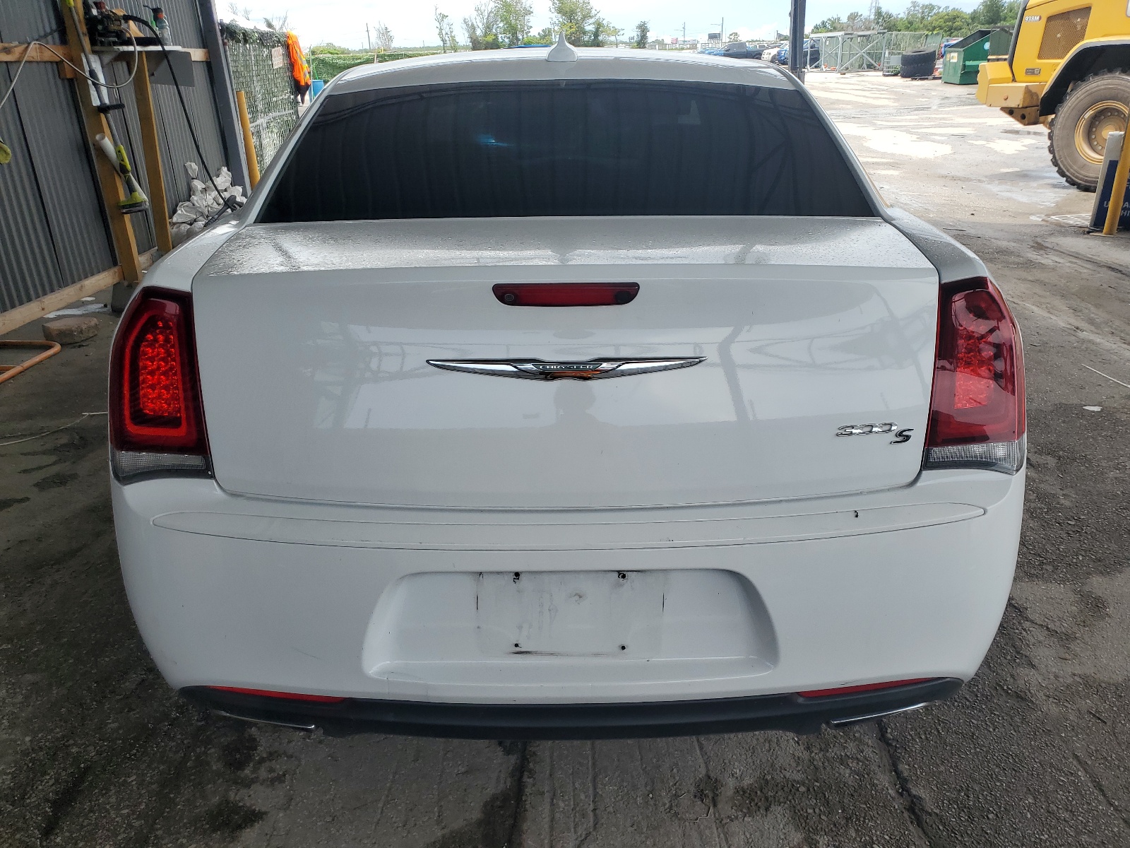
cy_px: 424
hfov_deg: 67.3
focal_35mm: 26
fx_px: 849
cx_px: 565
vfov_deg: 53.1
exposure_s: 1/1250
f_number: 1.5
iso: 50
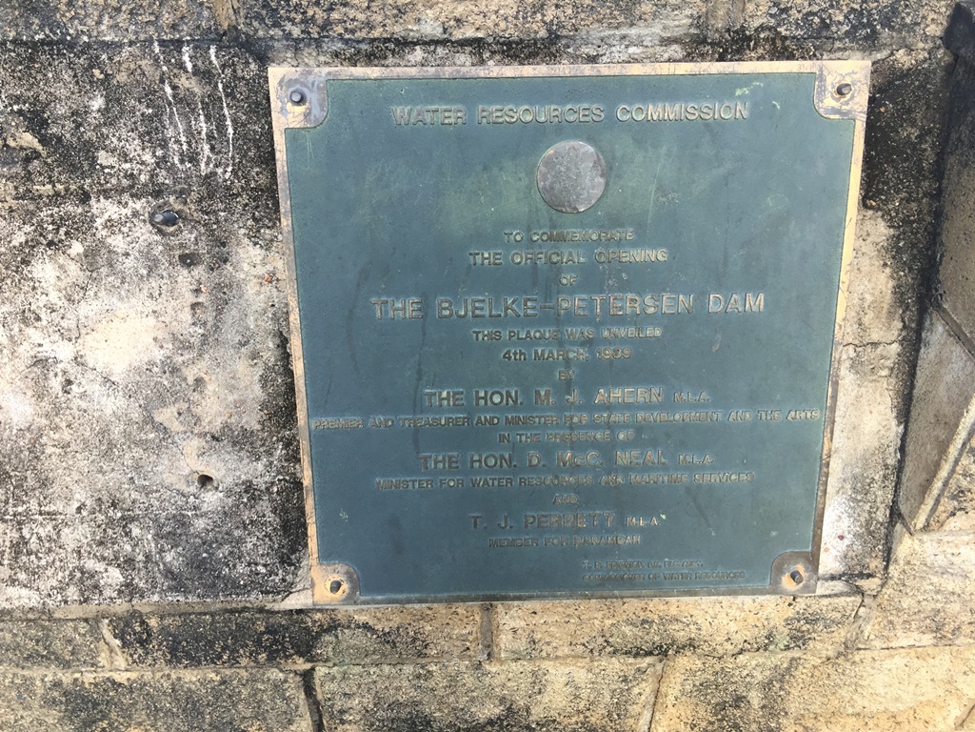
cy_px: 366
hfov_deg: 61.7
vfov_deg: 48.2
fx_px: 817
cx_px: 488
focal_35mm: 29
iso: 50
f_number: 2.2
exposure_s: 1/100
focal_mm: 4.15
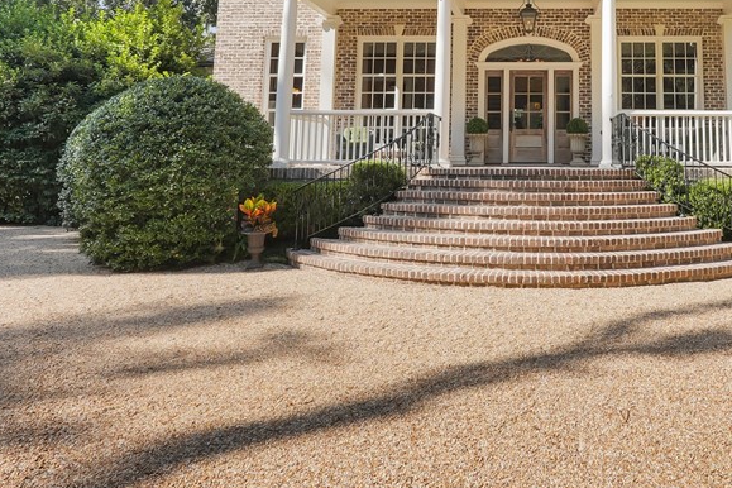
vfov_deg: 41.1
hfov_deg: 59.4
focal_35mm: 30
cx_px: 528
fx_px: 610
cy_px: 75
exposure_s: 1/200
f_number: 9
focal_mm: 16
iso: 320
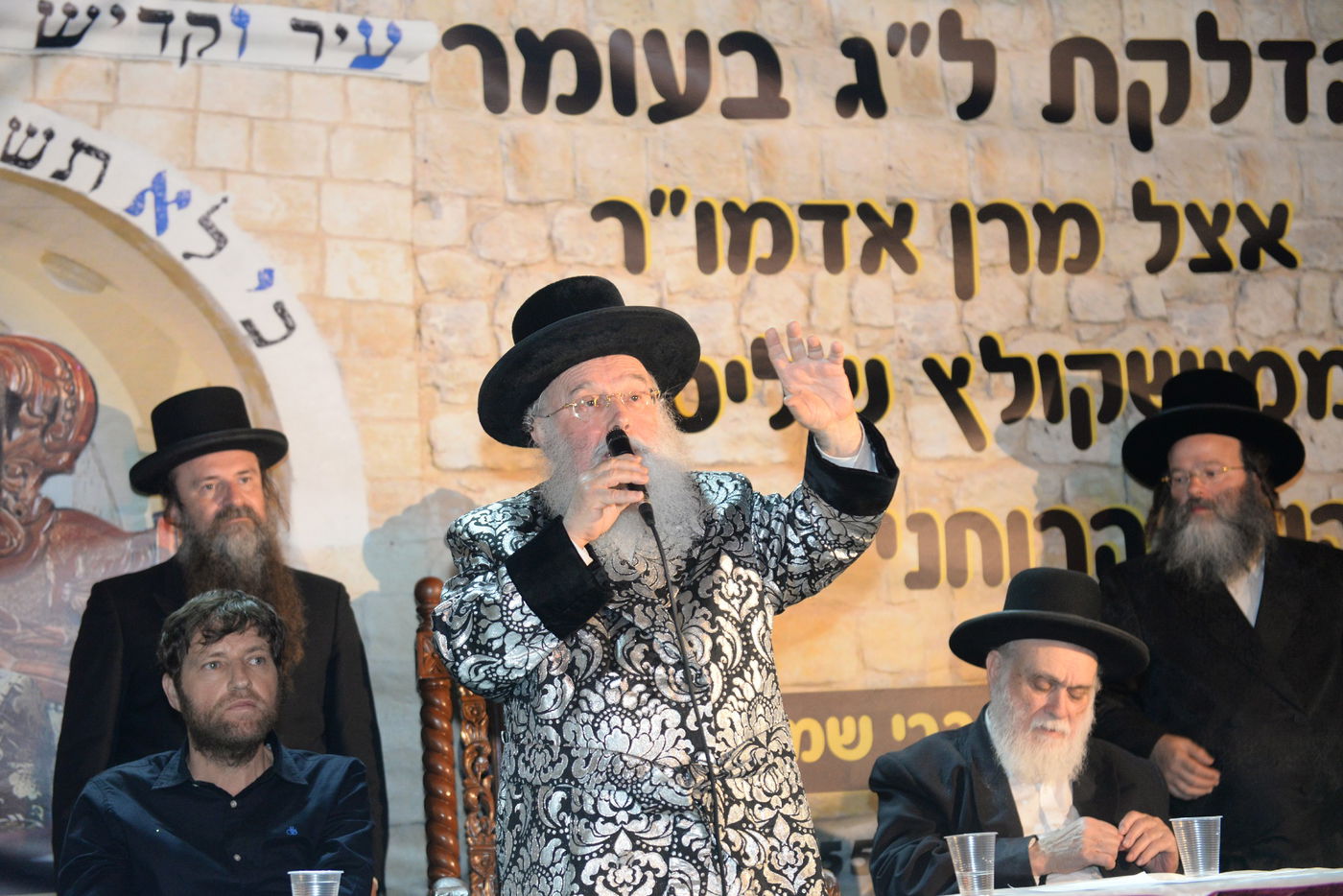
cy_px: 448
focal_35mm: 66
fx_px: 2463
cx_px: 672
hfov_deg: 30.5
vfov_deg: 20.6
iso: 2500
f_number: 2.8
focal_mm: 66
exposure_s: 1/200
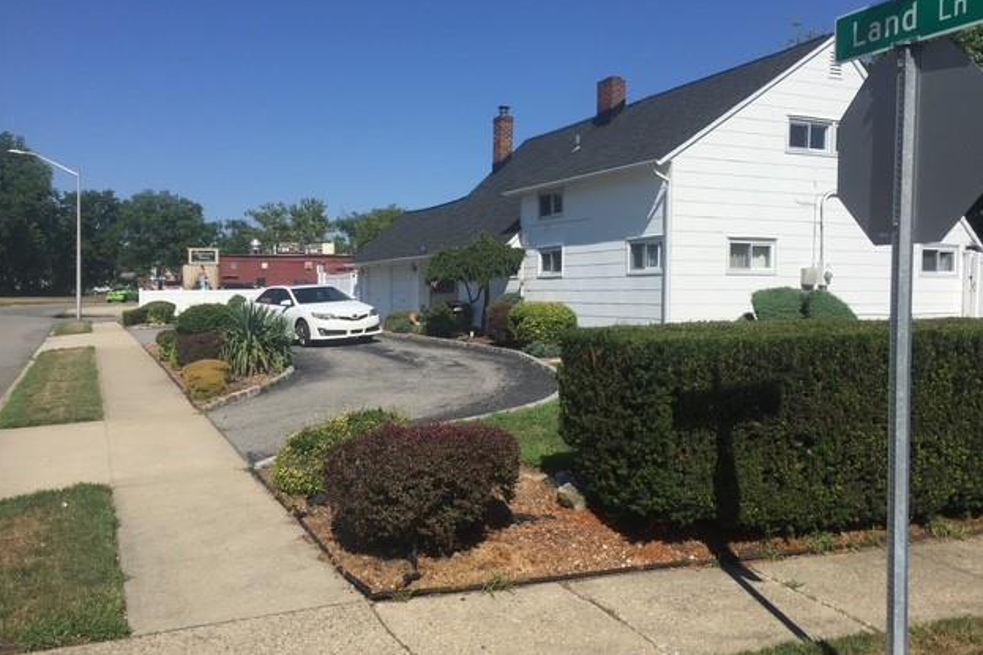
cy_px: 317
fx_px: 846
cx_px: 494
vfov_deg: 42.3
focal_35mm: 31
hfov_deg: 60.3
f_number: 2.2
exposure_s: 1/3968
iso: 32
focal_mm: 4.15
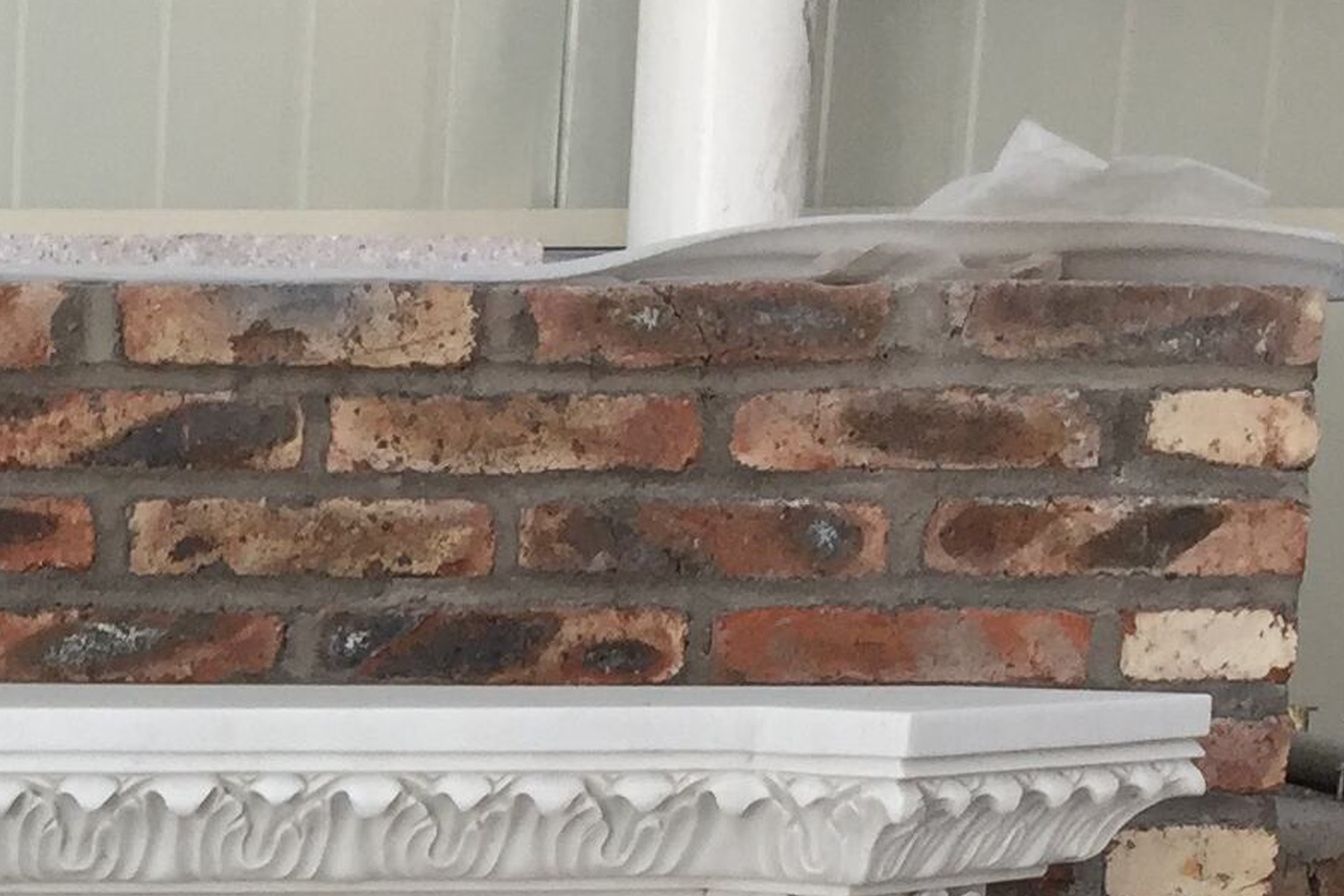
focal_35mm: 110
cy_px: 1481
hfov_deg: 17.6
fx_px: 4107
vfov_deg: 11.7
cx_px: -306
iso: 40
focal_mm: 4.15
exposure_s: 1/100
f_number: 2.2
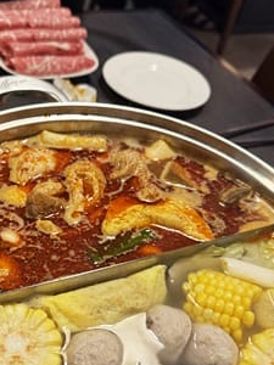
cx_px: 63
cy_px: 230
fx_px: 422
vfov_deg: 46.4
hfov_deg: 35.0
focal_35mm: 40
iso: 200
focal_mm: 6.76
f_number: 1.78
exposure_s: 1/60
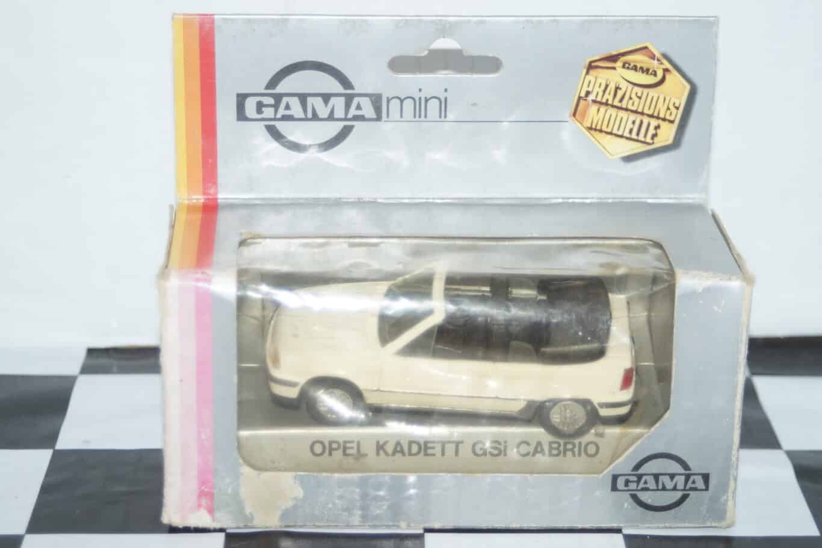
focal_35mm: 90
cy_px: 274
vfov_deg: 15.2
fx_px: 2055
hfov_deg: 22.6
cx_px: 411
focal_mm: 60
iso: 640
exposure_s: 1/80
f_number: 5.6
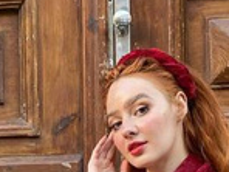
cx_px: 53
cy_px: 284
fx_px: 662
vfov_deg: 13.6
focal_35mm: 100
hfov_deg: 19.5
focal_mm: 4.25
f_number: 1.8
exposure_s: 1/101
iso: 125
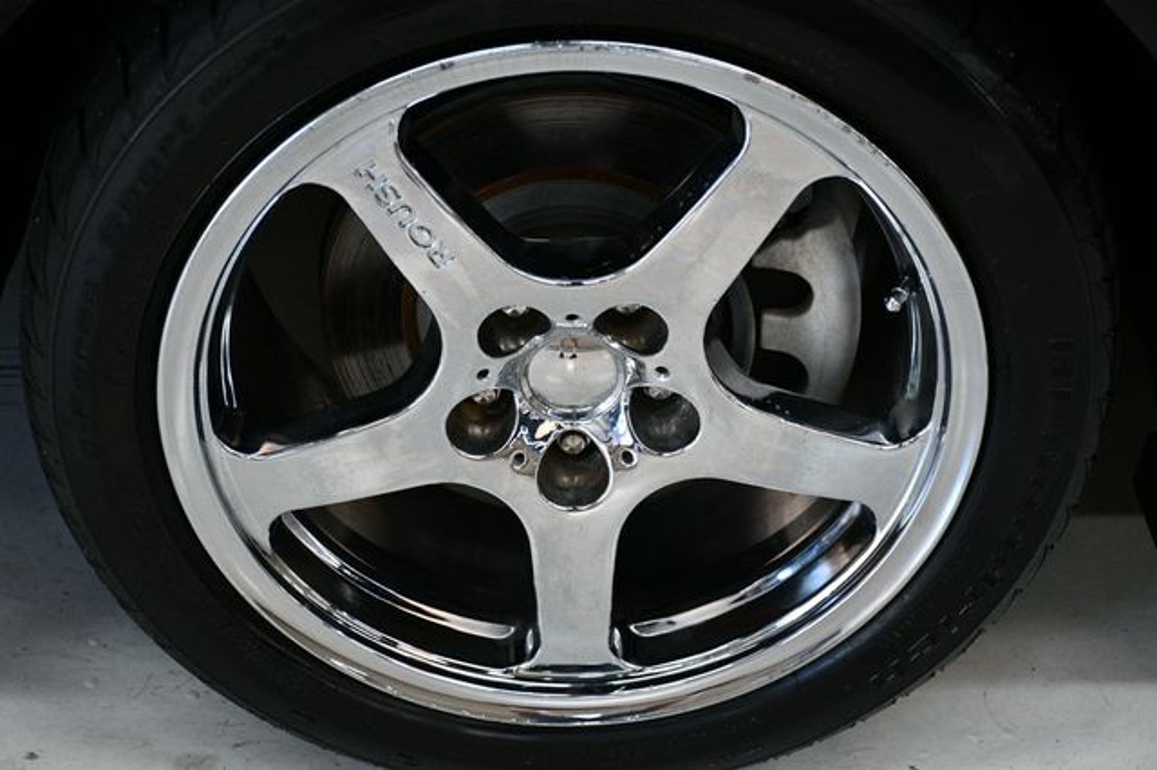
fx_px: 2505
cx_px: 578
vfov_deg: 17.5
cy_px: 385
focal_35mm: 78
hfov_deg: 26.0
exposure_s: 1/125
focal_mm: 52
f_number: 4.8
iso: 1400
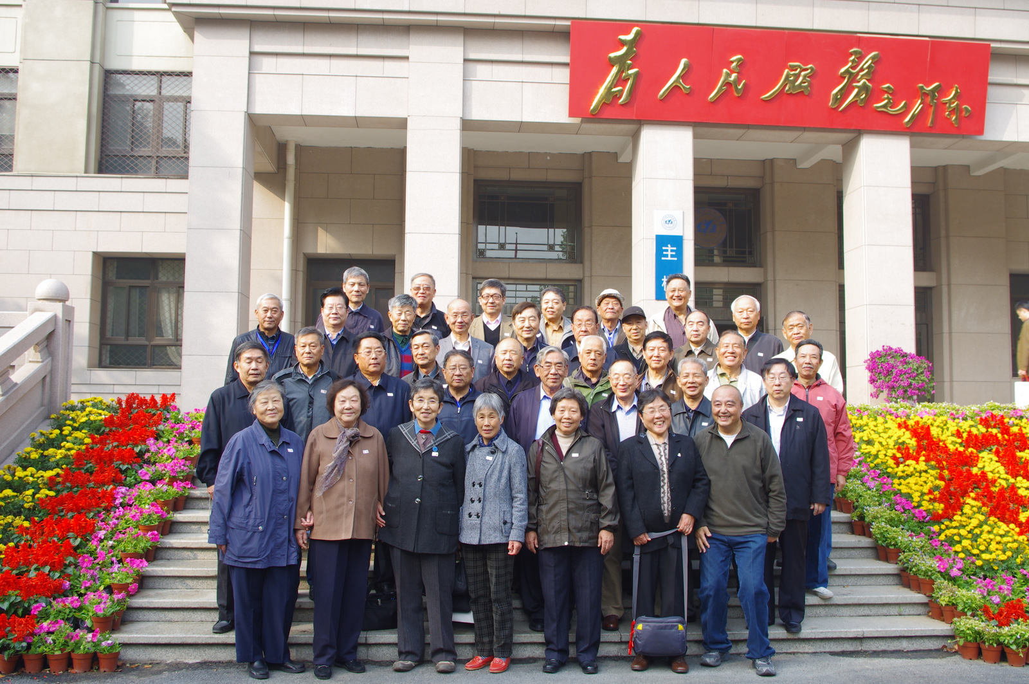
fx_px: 971
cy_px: 342
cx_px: 514
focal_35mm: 34
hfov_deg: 55.8
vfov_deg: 38.8
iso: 100
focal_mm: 23.13
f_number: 7.1
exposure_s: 1/50
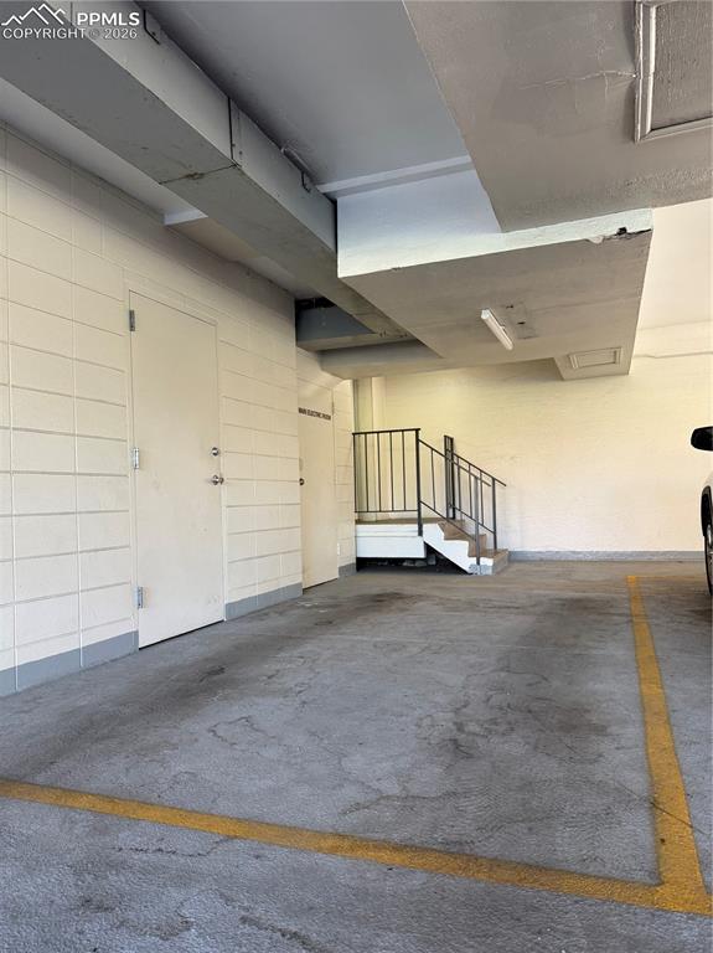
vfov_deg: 71.6
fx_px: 660
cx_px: 356
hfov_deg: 56.8
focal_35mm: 24
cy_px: 476
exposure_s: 1/121
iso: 200
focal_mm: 6.76
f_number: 1.78
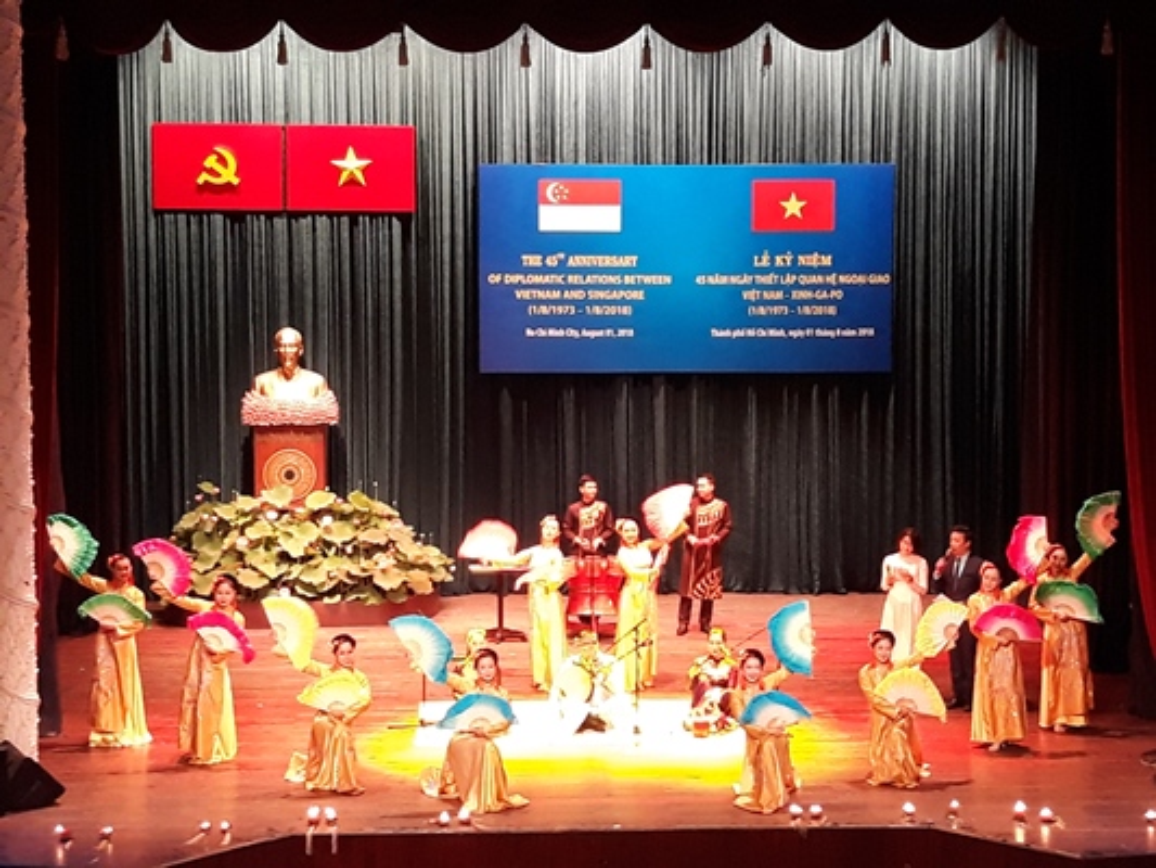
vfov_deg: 51.4
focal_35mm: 27
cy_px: 434
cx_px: 578
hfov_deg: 65.3
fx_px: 902
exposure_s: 1/33
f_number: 1.7
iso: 200
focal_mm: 3.71
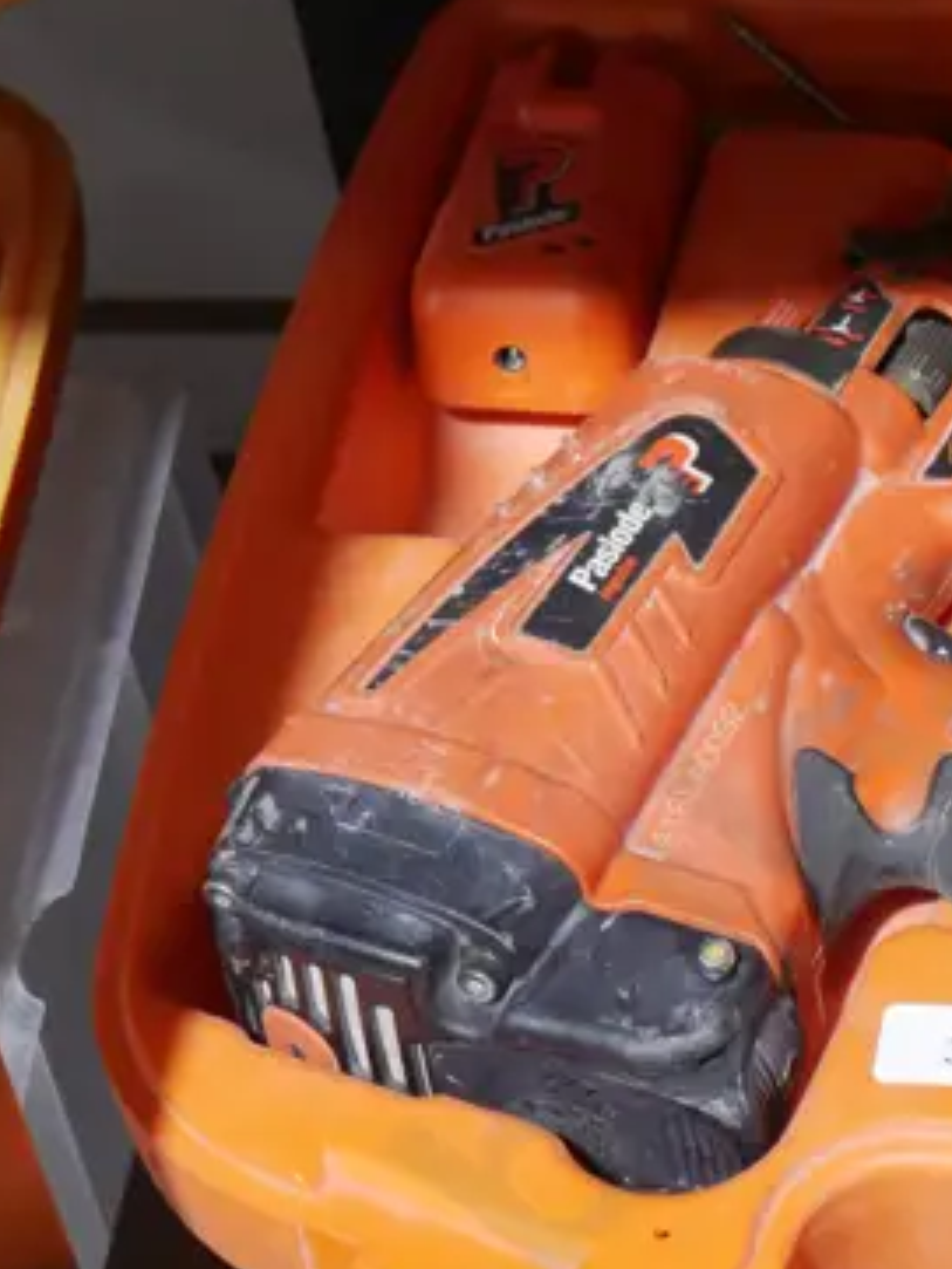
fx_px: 5204
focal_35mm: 142
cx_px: 1080
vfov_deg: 13.9
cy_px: 468
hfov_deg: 10.3
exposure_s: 1/60
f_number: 5.3
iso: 1600
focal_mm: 25
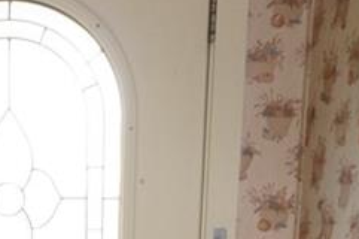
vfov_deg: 12.3
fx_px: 1016
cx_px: -31
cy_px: 427
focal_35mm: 102
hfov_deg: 19.3
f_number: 4
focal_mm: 16
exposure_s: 1/160
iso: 800
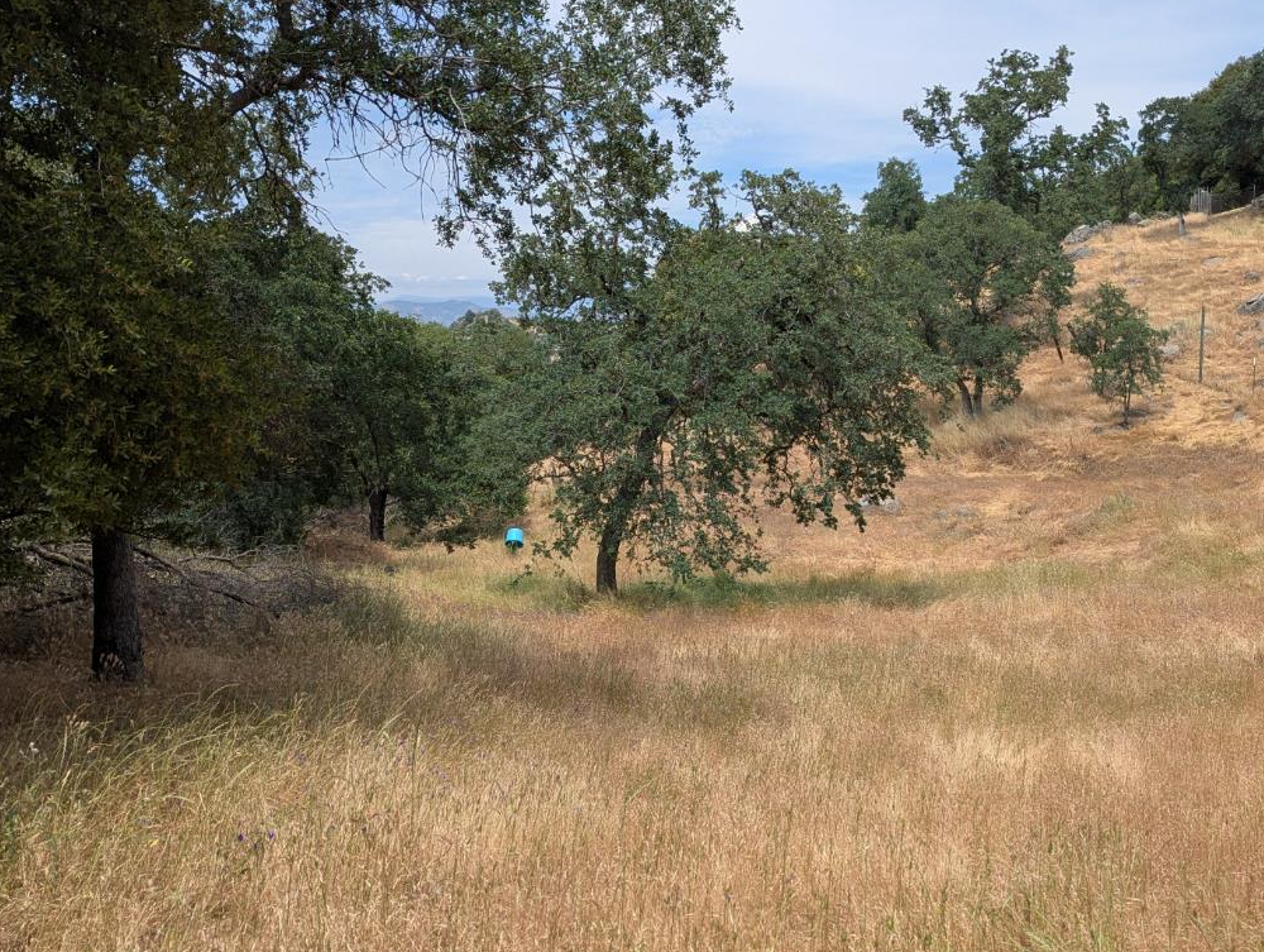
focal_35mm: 36
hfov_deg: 51.0
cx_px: 742
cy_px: 481
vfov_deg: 39.7
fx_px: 1316
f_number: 1.85
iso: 49
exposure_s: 1/2262
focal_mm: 6.81
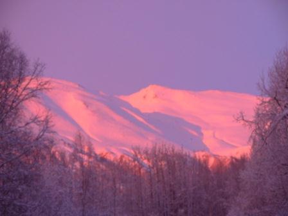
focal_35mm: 112
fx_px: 932
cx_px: 144
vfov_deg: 13.2
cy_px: 108
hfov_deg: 17.6
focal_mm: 18.6
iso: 50
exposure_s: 1/41.5
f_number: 4.2
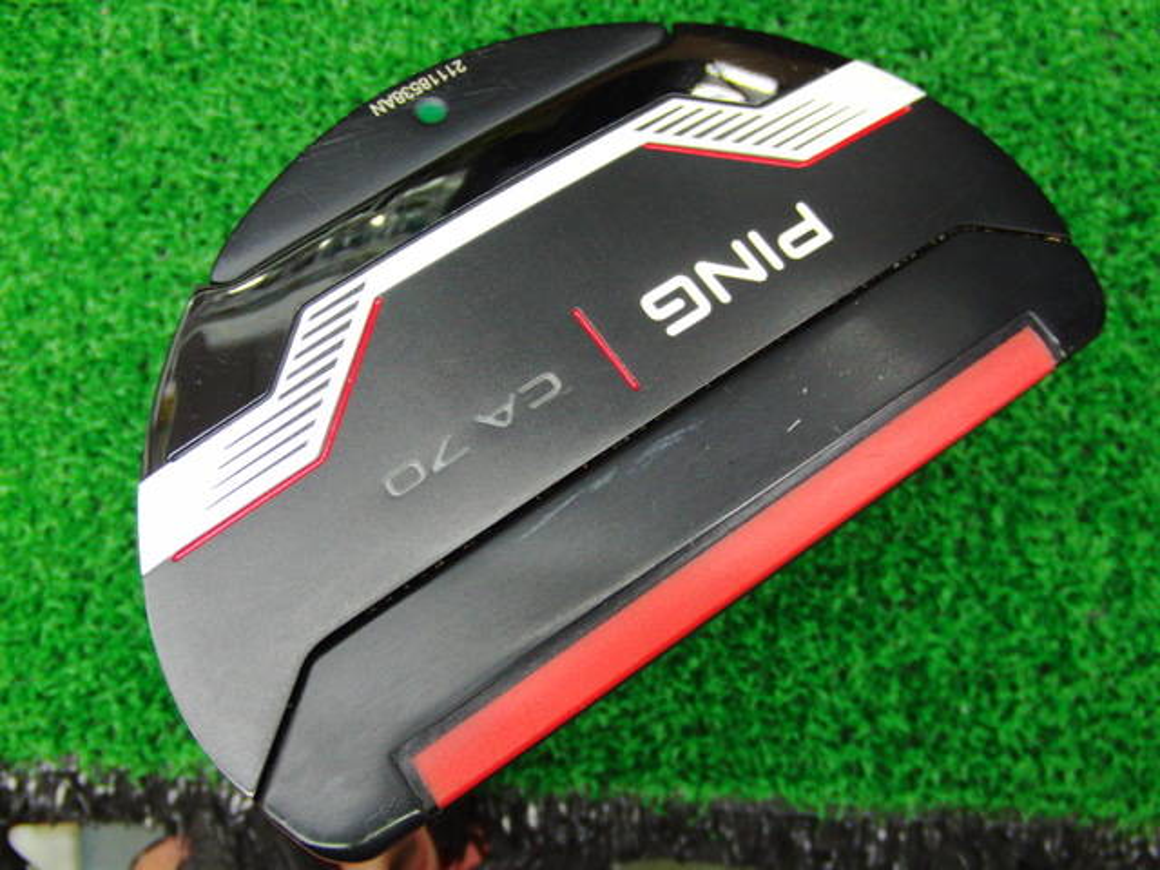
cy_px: 435
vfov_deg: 38.7
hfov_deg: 50.1
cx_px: 580
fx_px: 1240
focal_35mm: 37
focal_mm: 6.42
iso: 400
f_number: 3.6
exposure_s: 1/30
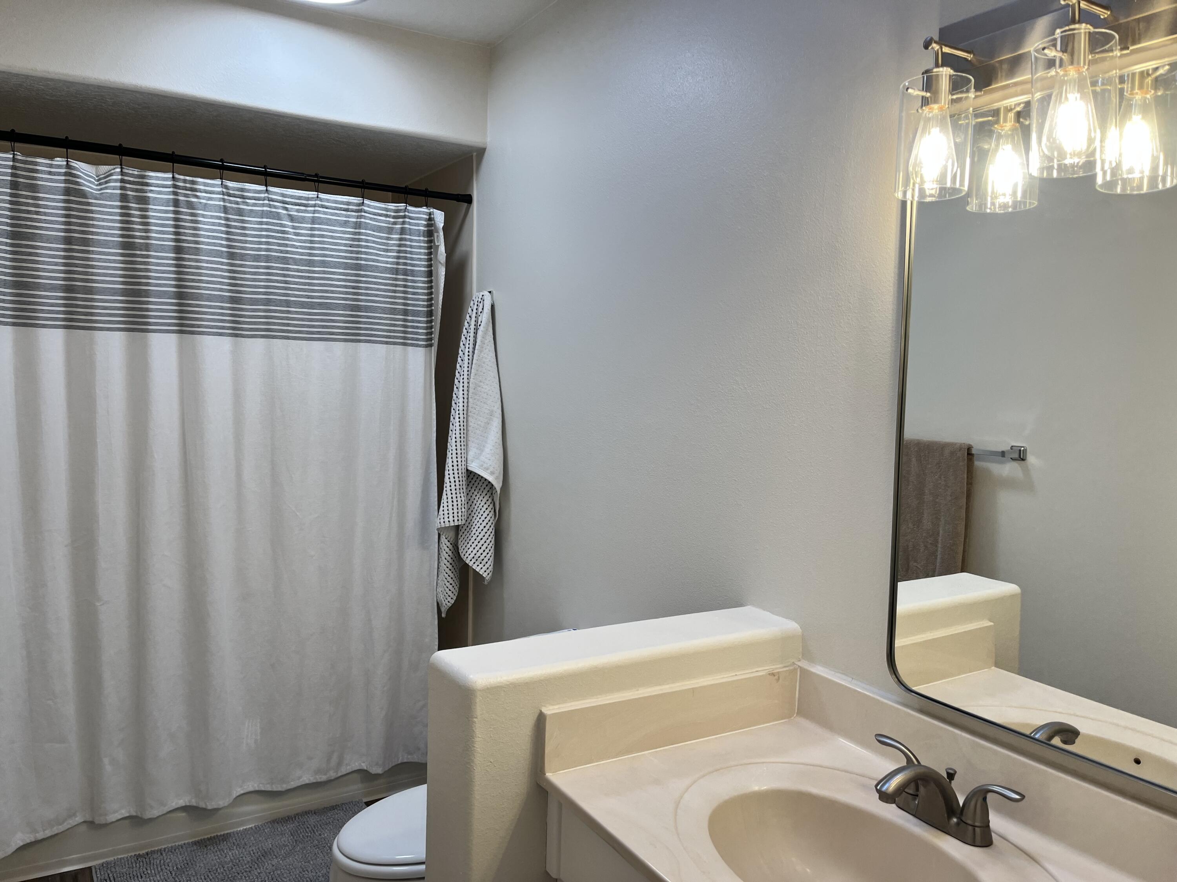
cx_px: 588
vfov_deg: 53.1
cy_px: 441
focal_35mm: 26
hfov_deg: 67.3
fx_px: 884
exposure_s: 1/120
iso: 40
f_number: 1.6
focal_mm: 5.1
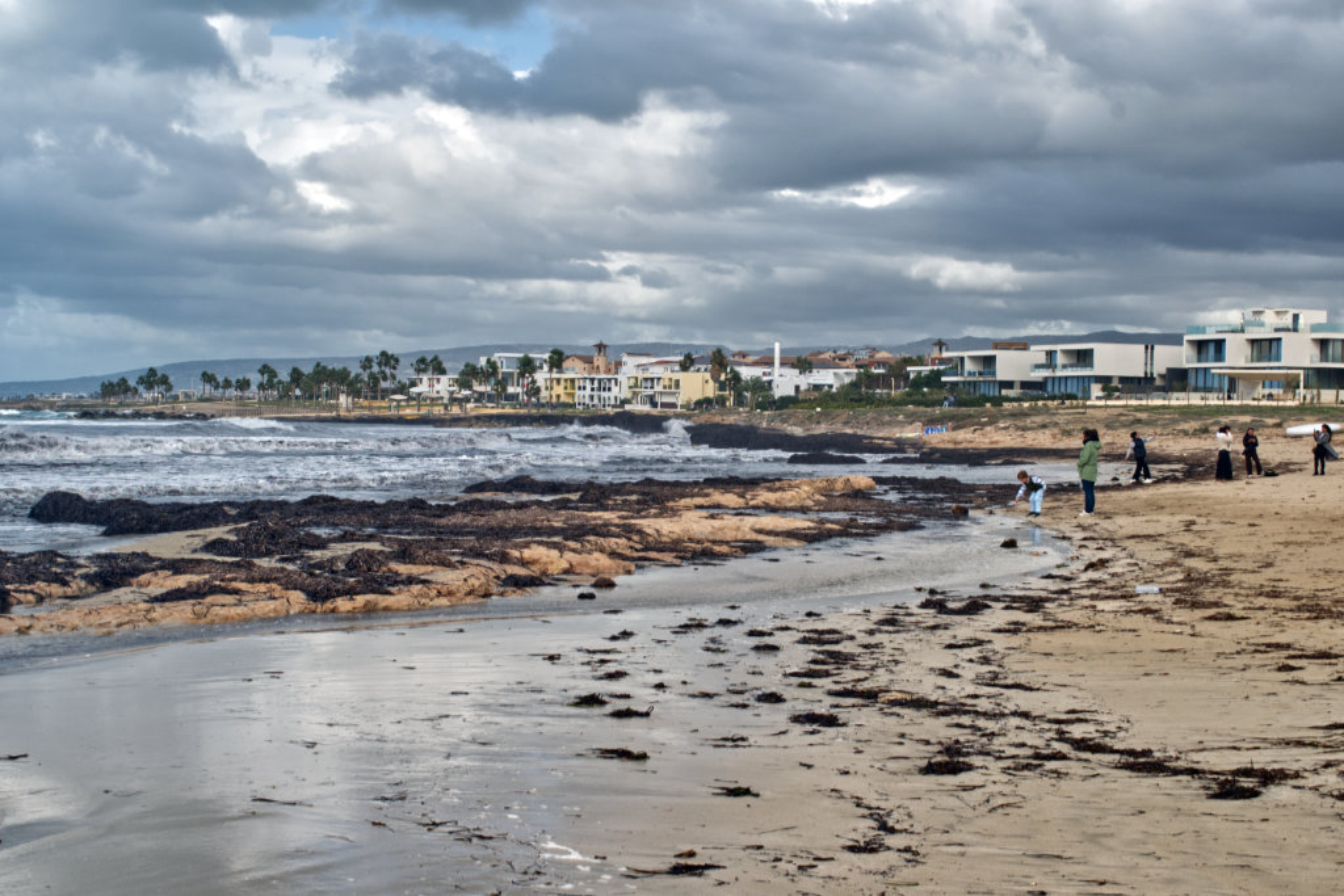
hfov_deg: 35.0
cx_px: 672
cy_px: 448
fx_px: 2128
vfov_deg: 23.8
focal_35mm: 57
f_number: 11
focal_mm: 38
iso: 320
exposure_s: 1/500
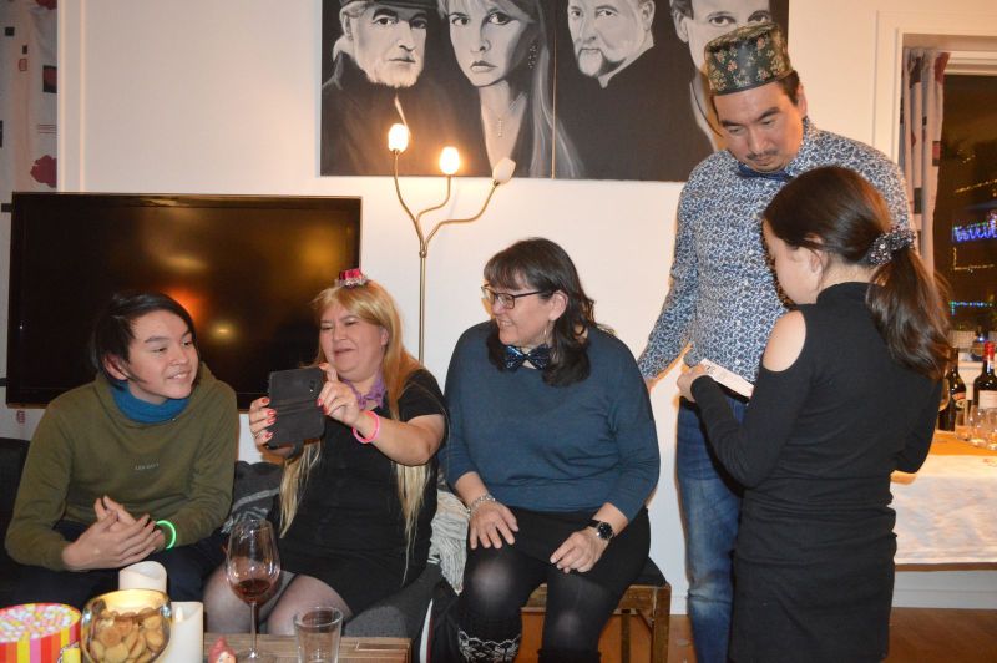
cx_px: 498
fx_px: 830
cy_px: 332
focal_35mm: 30
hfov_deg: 62.0
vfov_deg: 43.5
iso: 3200
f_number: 3.8
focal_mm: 20
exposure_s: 1/60
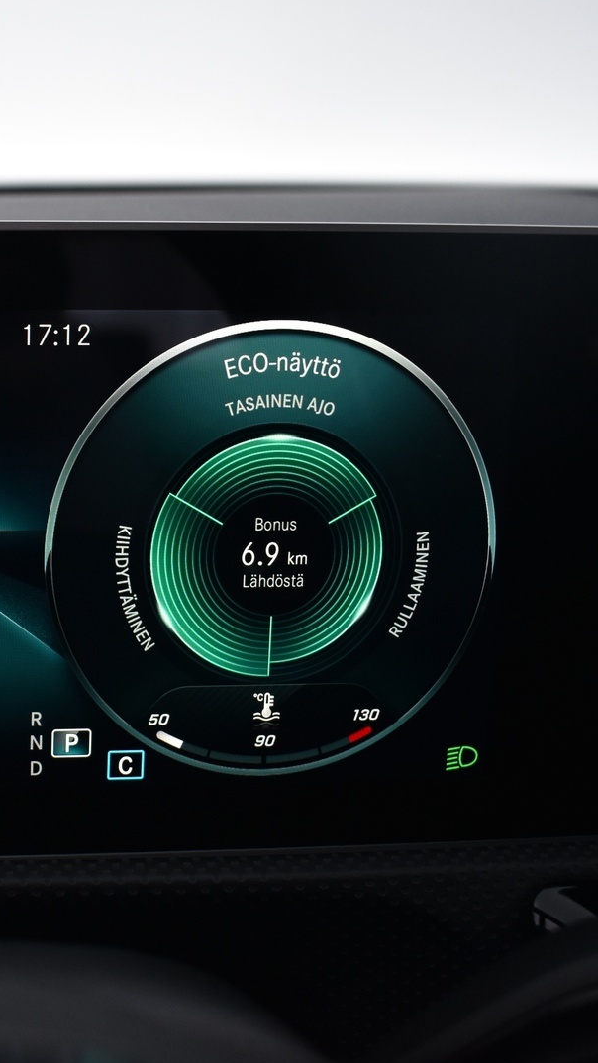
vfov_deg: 41.5
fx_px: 1404
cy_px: 532
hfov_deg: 22.2
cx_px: -120
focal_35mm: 50
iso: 900
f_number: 3.8
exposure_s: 1/30
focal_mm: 21
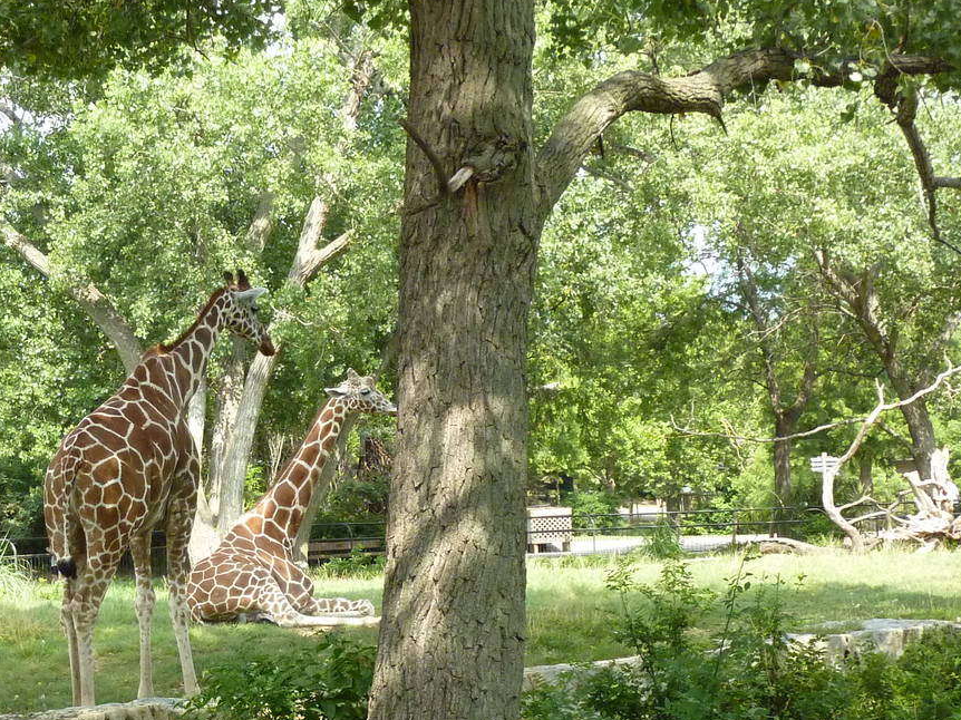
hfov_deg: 24.8
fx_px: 2165
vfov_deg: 18.9
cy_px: 431
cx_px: 246
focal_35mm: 78
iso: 250
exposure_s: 1/500
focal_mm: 6.9
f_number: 3.7
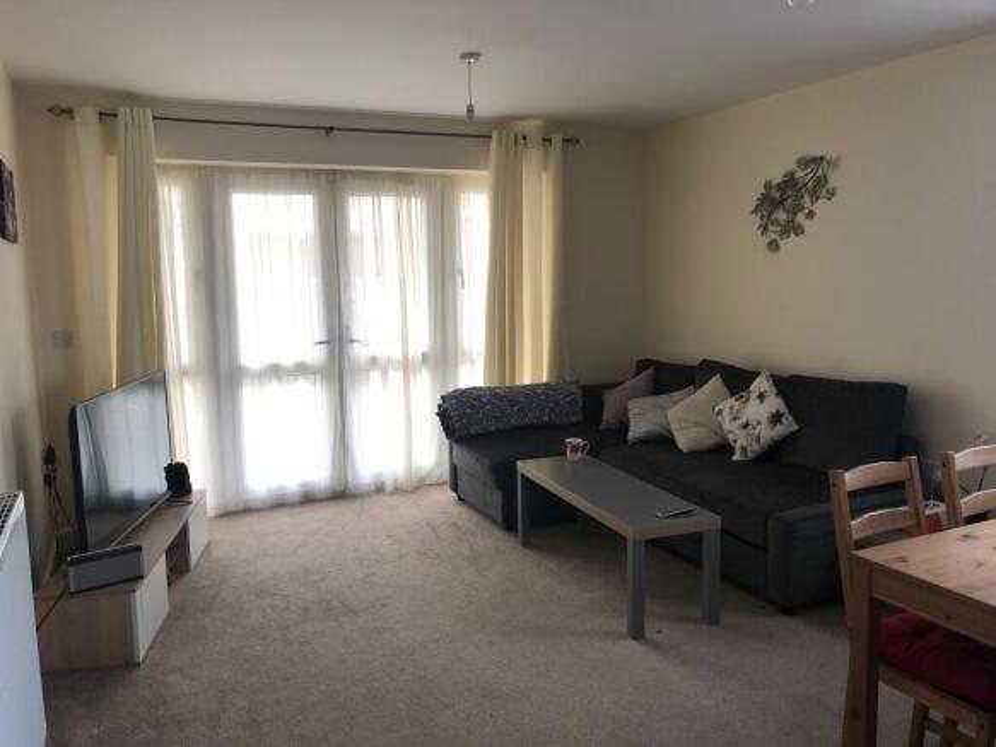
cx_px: 498
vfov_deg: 49.7
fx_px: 805
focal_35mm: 28
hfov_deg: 63.5
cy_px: 374
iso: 40
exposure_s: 1/24
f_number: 1.8
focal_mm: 3.99
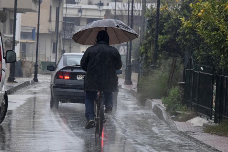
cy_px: 76
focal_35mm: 345
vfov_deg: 4.0
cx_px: 114
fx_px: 2185
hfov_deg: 6.0
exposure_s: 1/250
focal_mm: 230
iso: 3200
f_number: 11
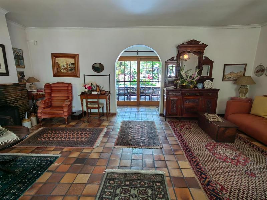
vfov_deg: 71.6
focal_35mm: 18
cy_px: 100
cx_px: 134
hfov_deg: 87.8
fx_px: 139
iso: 125
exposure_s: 1/33.3
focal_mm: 1.68
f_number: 2.2
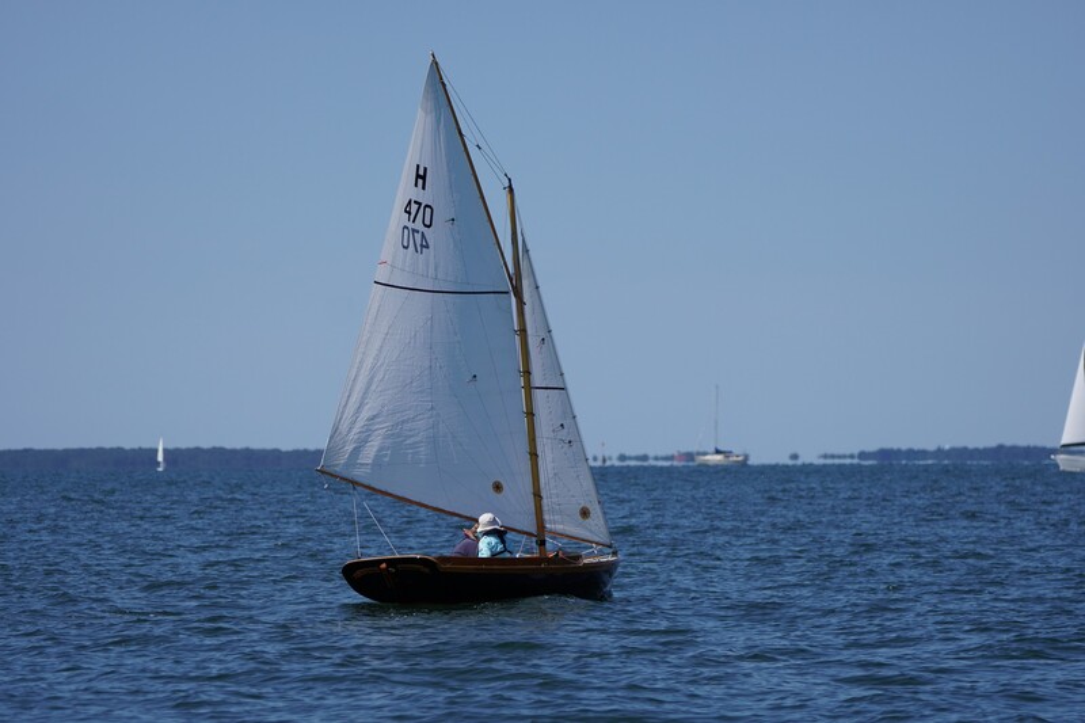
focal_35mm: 276
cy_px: 362
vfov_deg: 5.0
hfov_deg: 7.5
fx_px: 8316
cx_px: 542
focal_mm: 184
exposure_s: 1/2000
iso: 160
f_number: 5.6
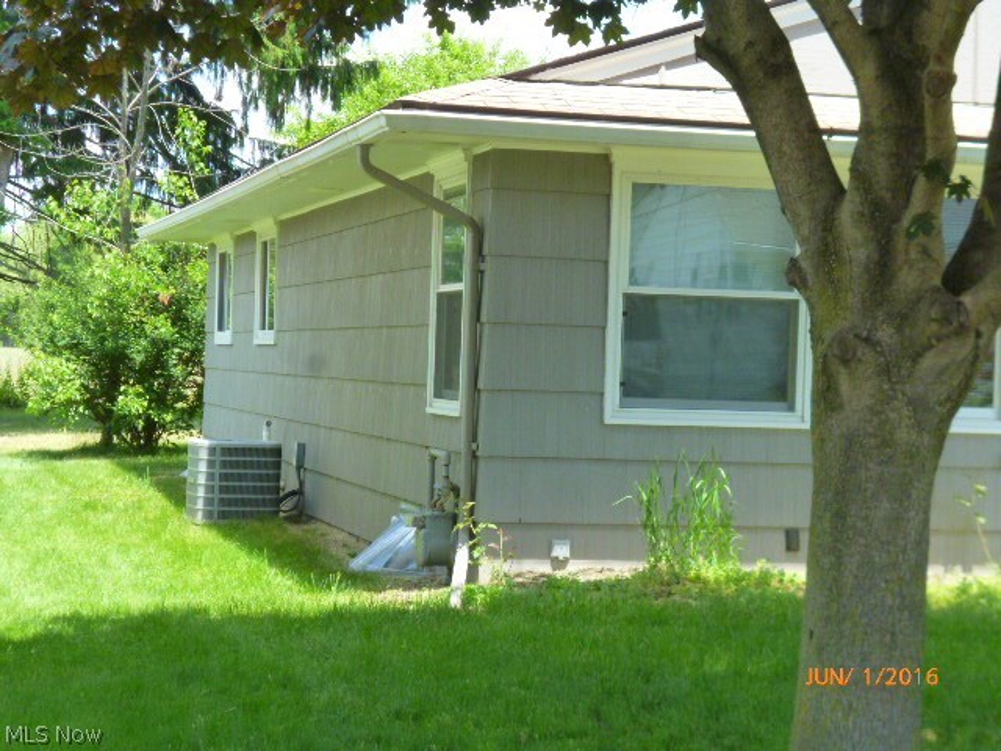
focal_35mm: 78
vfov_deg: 18.9
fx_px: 2256
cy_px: 376
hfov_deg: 25.0
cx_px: 500
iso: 320
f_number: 4.9
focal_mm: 13.9
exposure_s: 1/200
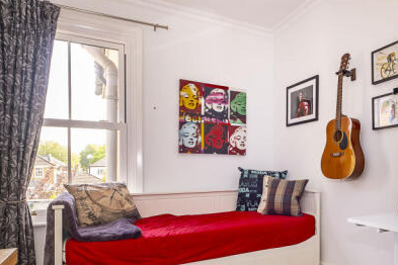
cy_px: 187
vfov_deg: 49.9
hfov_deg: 69.6
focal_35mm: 25
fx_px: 276
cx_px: 264
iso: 400
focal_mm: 10
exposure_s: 1/50
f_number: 5.6
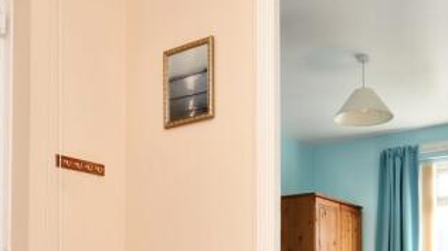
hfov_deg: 40.5
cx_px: 264
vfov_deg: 22.0
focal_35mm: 51
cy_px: 283
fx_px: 605
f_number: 4.5
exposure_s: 1/80
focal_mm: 10
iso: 200
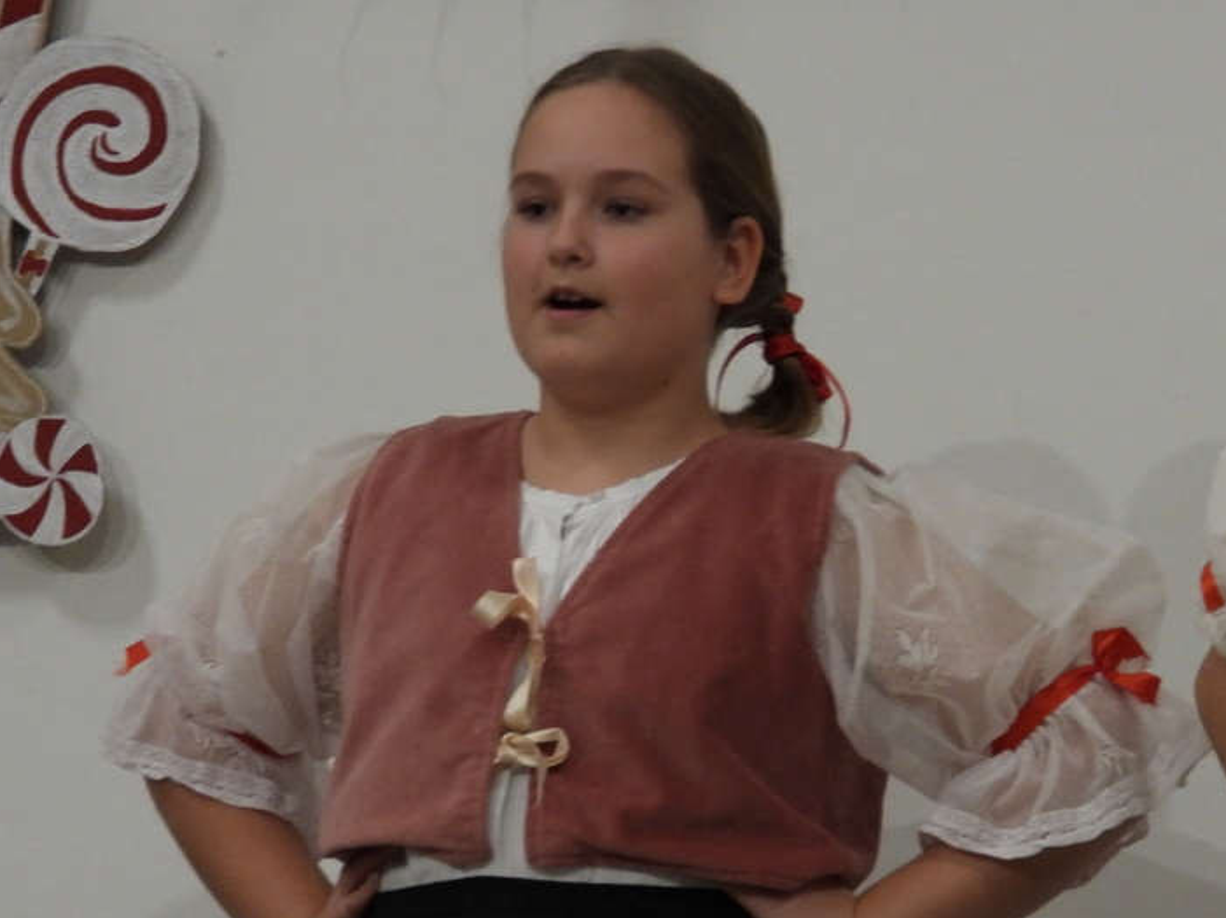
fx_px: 16673
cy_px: 645
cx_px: 812
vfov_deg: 3.2
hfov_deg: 4.2
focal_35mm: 471
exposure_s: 1/30
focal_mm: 49.5
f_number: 4.5
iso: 400
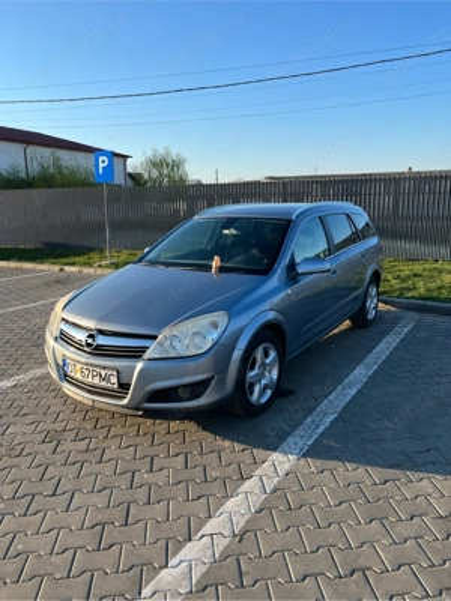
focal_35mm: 26
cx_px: 226
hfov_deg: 53.1
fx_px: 452
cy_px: 300
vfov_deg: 67.3
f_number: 1.5
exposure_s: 1/1698
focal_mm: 5.7
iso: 50
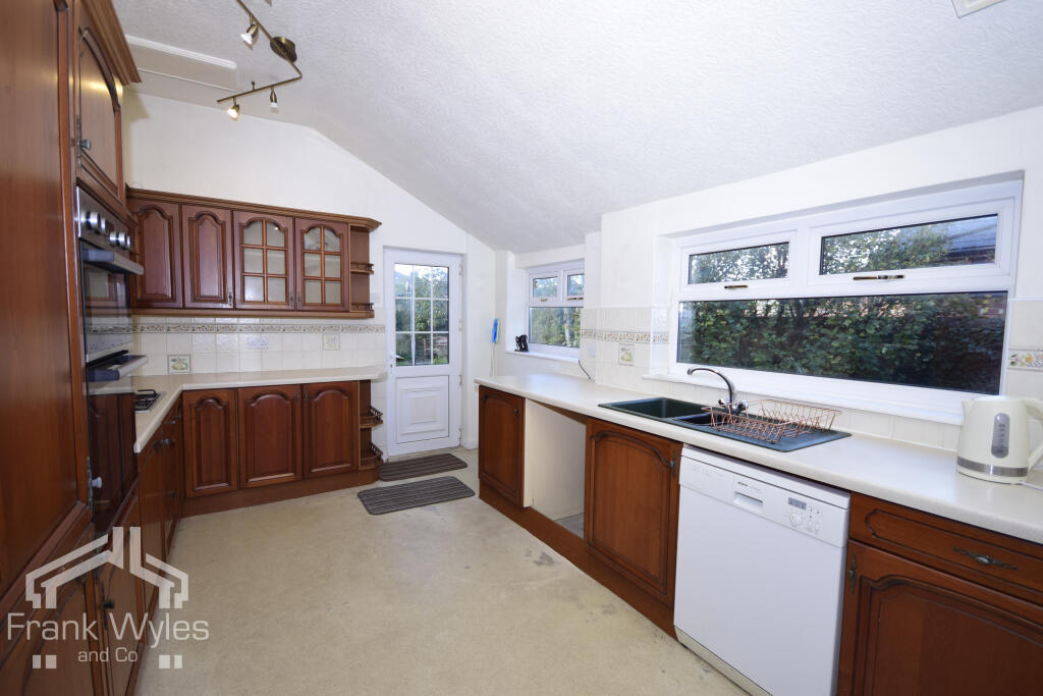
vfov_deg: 77.3
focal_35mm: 15
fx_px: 435
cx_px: 522
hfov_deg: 100.4
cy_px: 348
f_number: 4
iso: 400
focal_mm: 10
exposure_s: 1/160
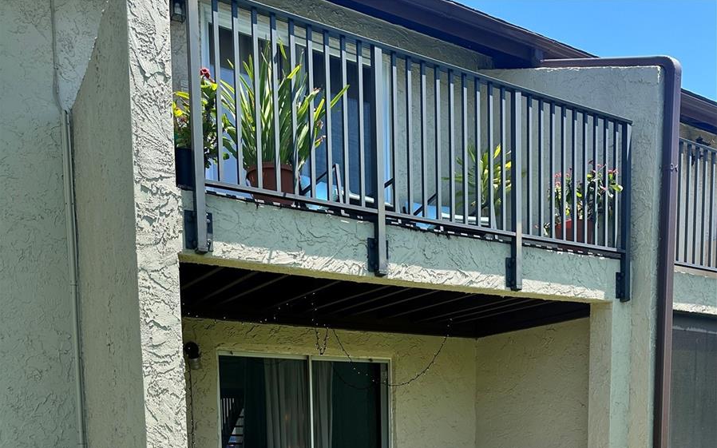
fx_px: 664
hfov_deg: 56.7
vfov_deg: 33.2
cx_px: 358
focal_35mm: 34
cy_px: 478
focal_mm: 6.86
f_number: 1.78
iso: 80
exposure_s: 1/2203
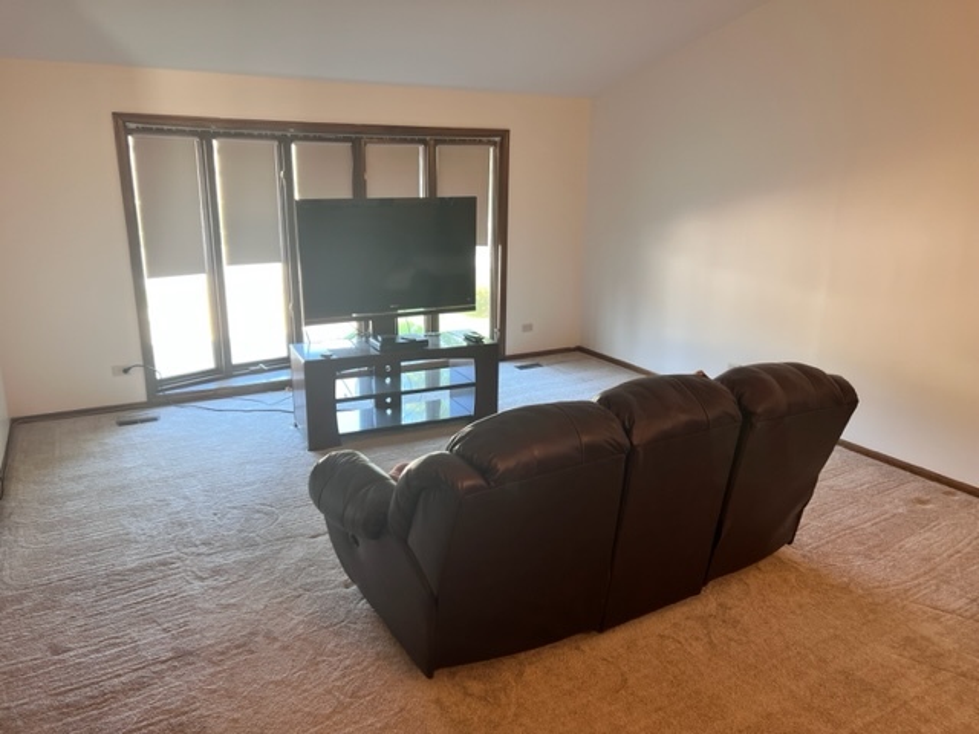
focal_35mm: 26
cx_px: 490
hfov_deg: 67.3
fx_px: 735
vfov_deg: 53.1
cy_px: 367
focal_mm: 5.7
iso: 64
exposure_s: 1/60
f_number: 1.5
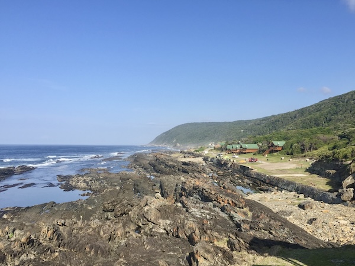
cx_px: 178
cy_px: 133
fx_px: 297
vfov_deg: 48.2
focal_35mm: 29
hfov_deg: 61.7
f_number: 2.2
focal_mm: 4.15
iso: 32
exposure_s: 1/1721
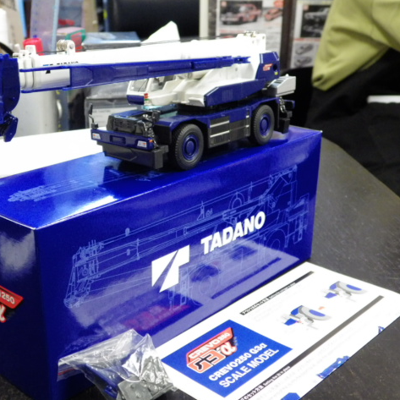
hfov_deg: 34.4
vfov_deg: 34.7
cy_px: 201
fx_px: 641
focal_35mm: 49
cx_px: 133
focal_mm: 7.4
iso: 800
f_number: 3.6
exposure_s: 1/40
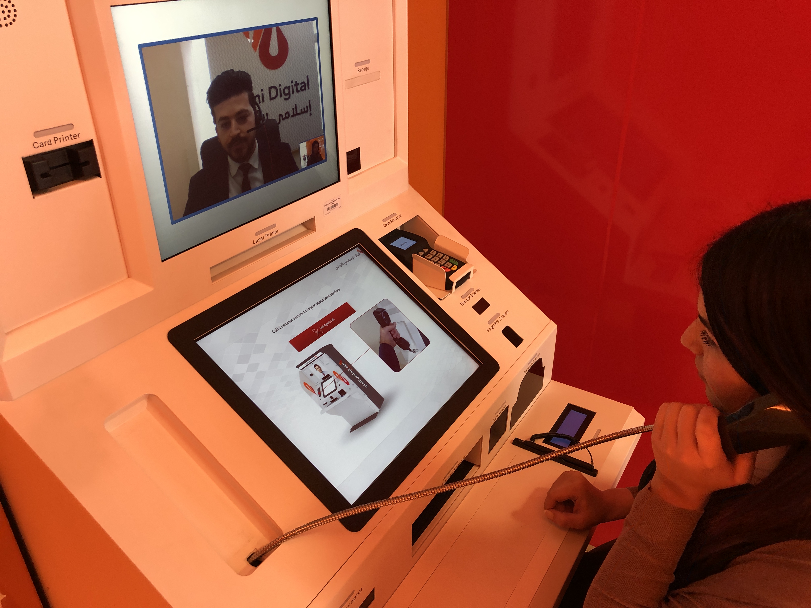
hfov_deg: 63.4
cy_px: 304
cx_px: 406
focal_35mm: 28
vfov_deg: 49.7
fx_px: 656
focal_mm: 3.99
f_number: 1.8
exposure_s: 1/25
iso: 40
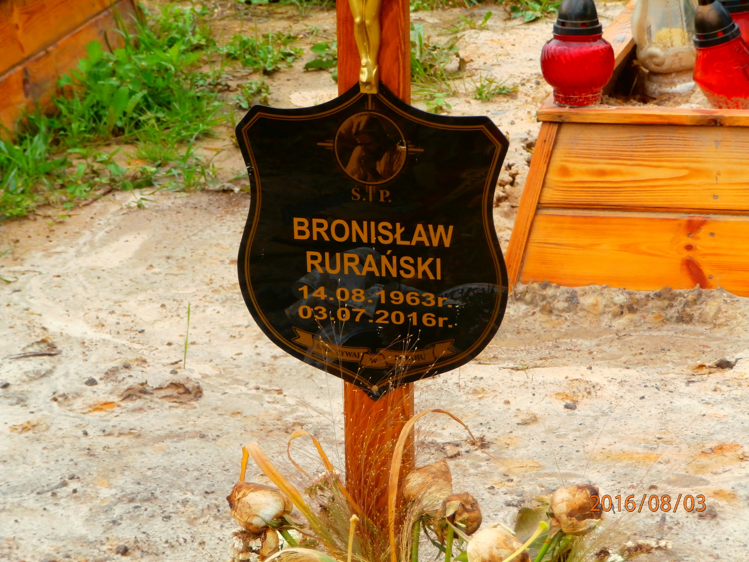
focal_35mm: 137
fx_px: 2964
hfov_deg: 14.4
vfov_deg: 10.8
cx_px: 374
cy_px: 281
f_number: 5.7
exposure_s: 1/200
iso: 100
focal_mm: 24.17
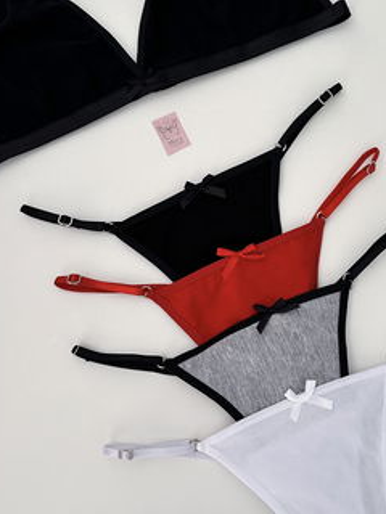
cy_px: 235
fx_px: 595
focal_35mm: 40
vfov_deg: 46.7
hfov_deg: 35.7
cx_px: 249
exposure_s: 1/80
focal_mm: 6.86
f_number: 1.8
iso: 250
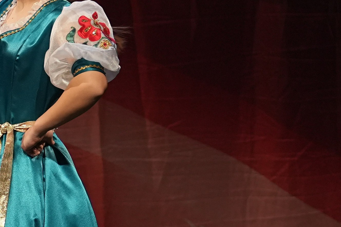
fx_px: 6120
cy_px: 170
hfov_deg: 3.2
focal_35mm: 646
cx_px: -86
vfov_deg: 2.1
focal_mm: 140
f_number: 2.8
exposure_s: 1/400
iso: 1600
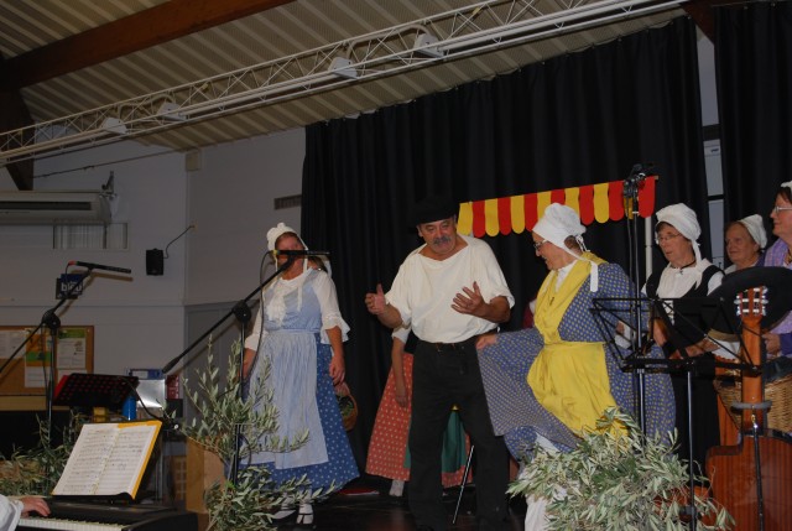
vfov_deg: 26.6
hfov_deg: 38.8
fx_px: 1124
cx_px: 396
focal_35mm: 51
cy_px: 266
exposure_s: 1/60
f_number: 5
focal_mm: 34
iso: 320
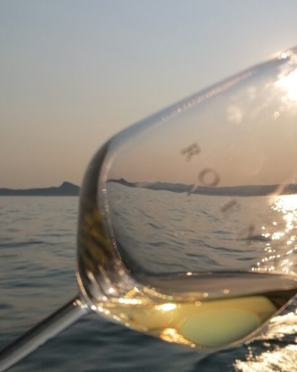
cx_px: 229
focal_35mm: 46
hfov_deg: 32.0
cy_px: 210
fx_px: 506
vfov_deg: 40.3
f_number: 1.8
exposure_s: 1/8403
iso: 50
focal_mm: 4.75
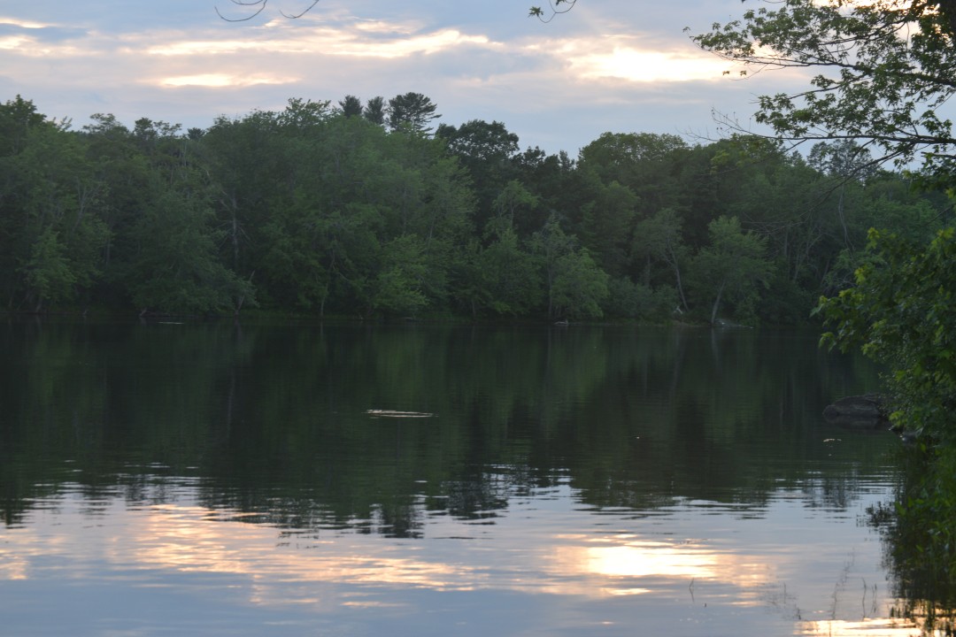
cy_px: 318
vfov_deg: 16.6
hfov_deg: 24.6
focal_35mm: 82
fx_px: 2191
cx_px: 478
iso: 320
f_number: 5.6
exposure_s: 1/125
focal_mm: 55
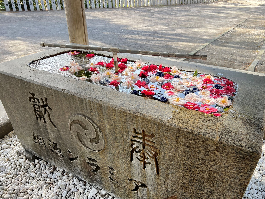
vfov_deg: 53.1
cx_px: 132
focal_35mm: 26
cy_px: 100
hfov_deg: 67.3
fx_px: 199
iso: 50
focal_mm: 5.7
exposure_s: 1/214
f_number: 1.5
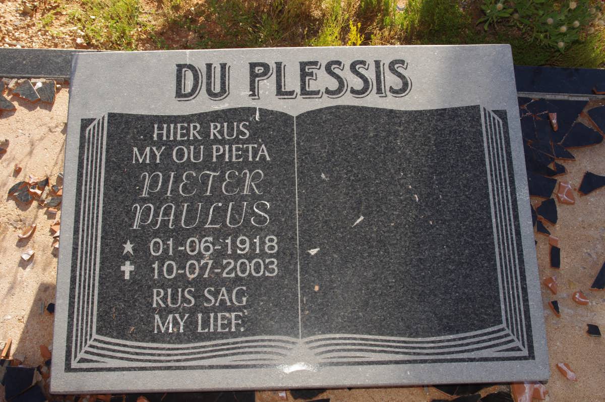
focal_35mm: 39
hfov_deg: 49.6
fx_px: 655
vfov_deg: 34.1
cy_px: 201
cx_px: 302
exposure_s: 1/60
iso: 200
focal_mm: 26.25
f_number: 11
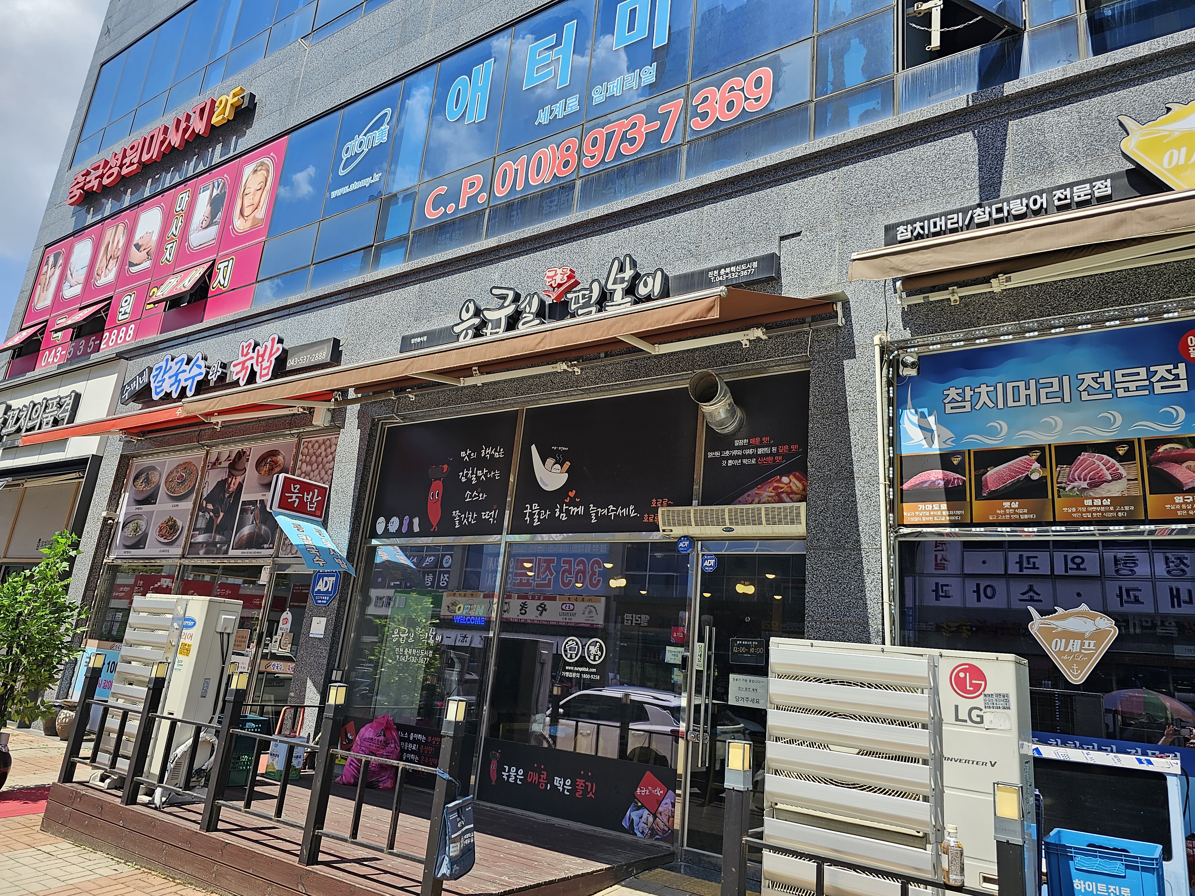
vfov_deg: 58.9
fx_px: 794
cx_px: 598
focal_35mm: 23
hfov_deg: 73.9
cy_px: 448
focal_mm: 6.3
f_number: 1.7
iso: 12
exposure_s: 1/560
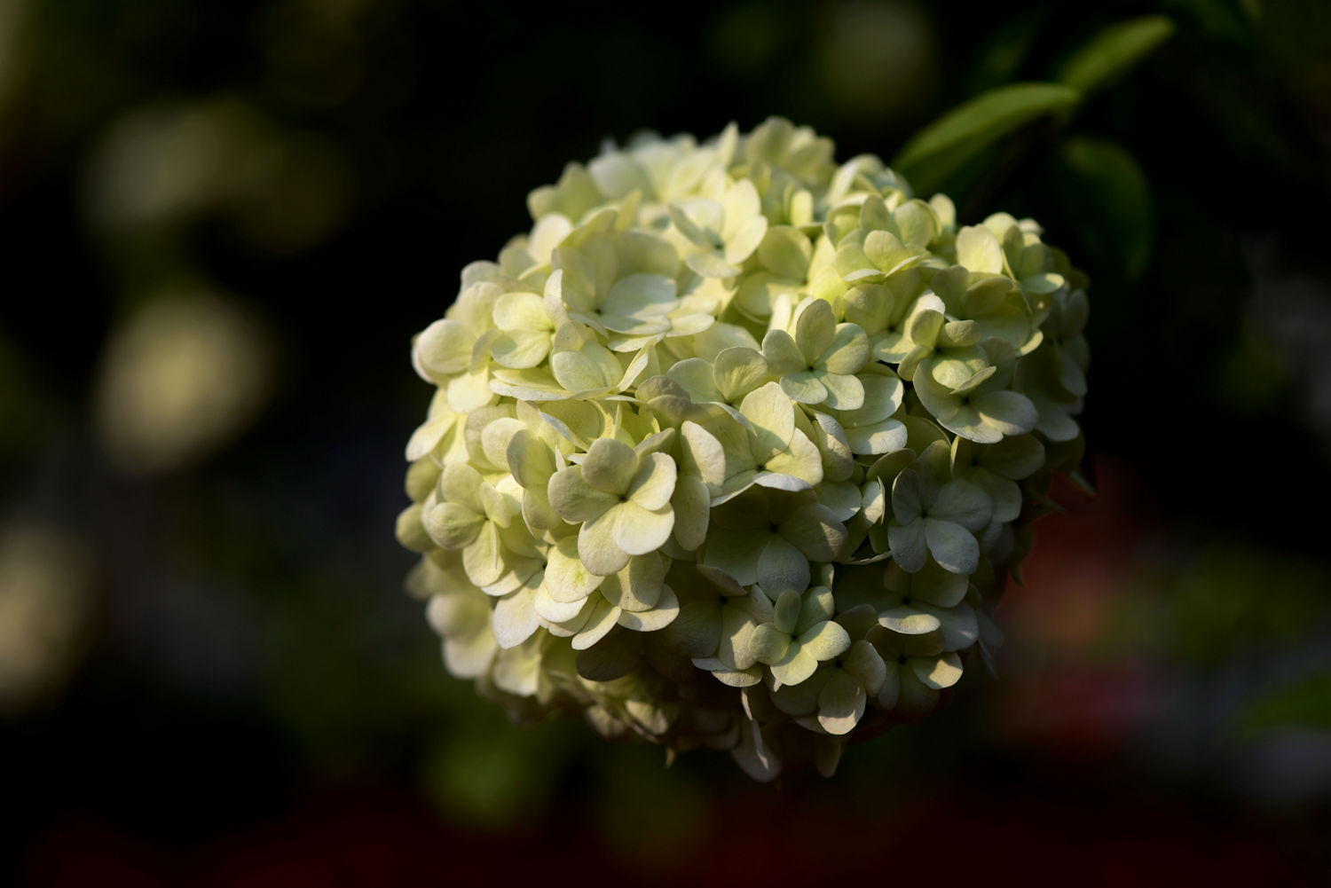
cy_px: 444
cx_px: 666
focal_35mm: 105
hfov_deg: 19.5
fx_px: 3883
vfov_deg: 13.0
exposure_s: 1/1000
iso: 100
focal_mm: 105
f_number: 4
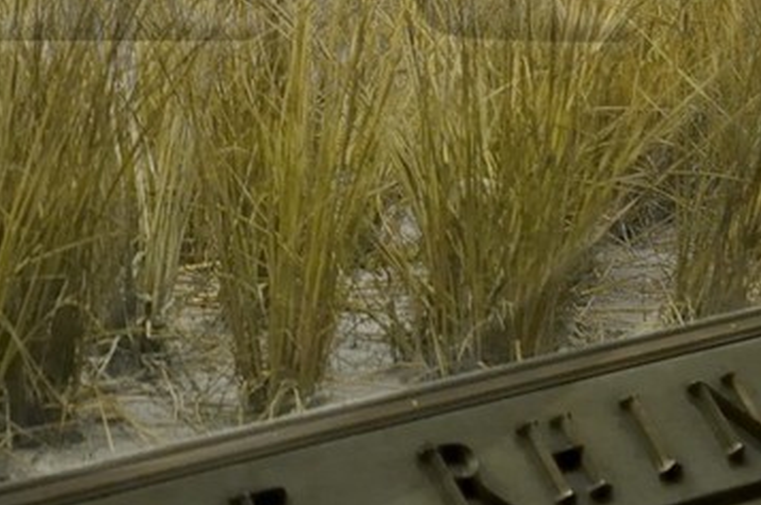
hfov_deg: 12.9
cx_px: 13
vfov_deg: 8.5
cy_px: -305
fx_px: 3314
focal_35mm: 157
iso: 1600
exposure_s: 1/40
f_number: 3.5
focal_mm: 35
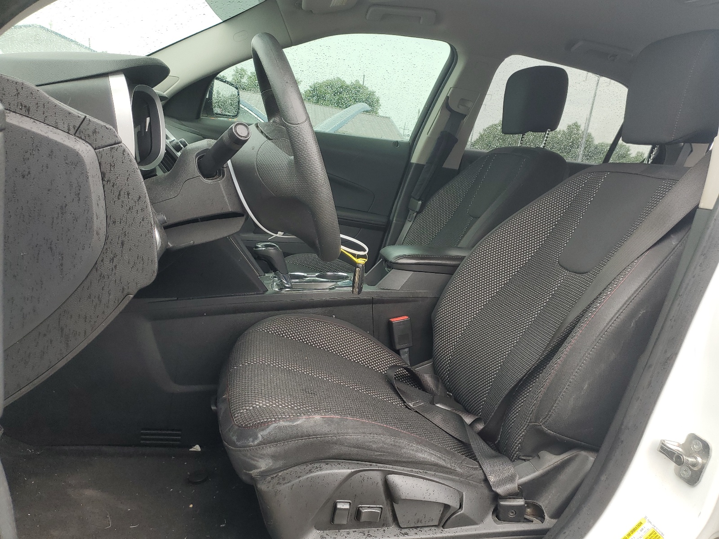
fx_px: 540
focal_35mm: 26
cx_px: 360
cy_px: 270
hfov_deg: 67.3
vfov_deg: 53.1
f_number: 1.5
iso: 50
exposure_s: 1/200
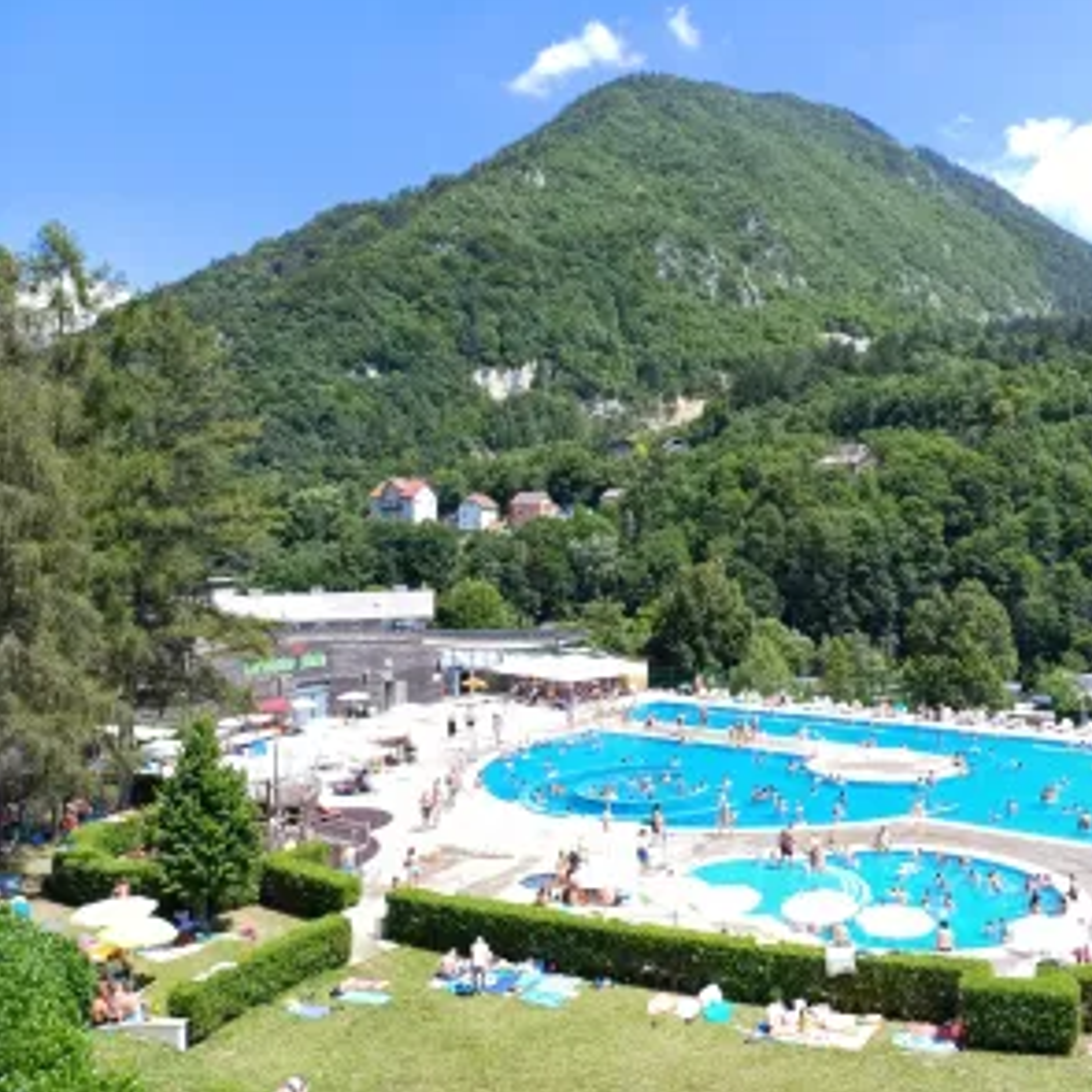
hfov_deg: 52.9
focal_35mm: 30
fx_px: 1071
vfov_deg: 54.0
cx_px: 737
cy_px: 540
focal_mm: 4.65
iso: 50
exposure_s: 1/1095
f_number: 1.8
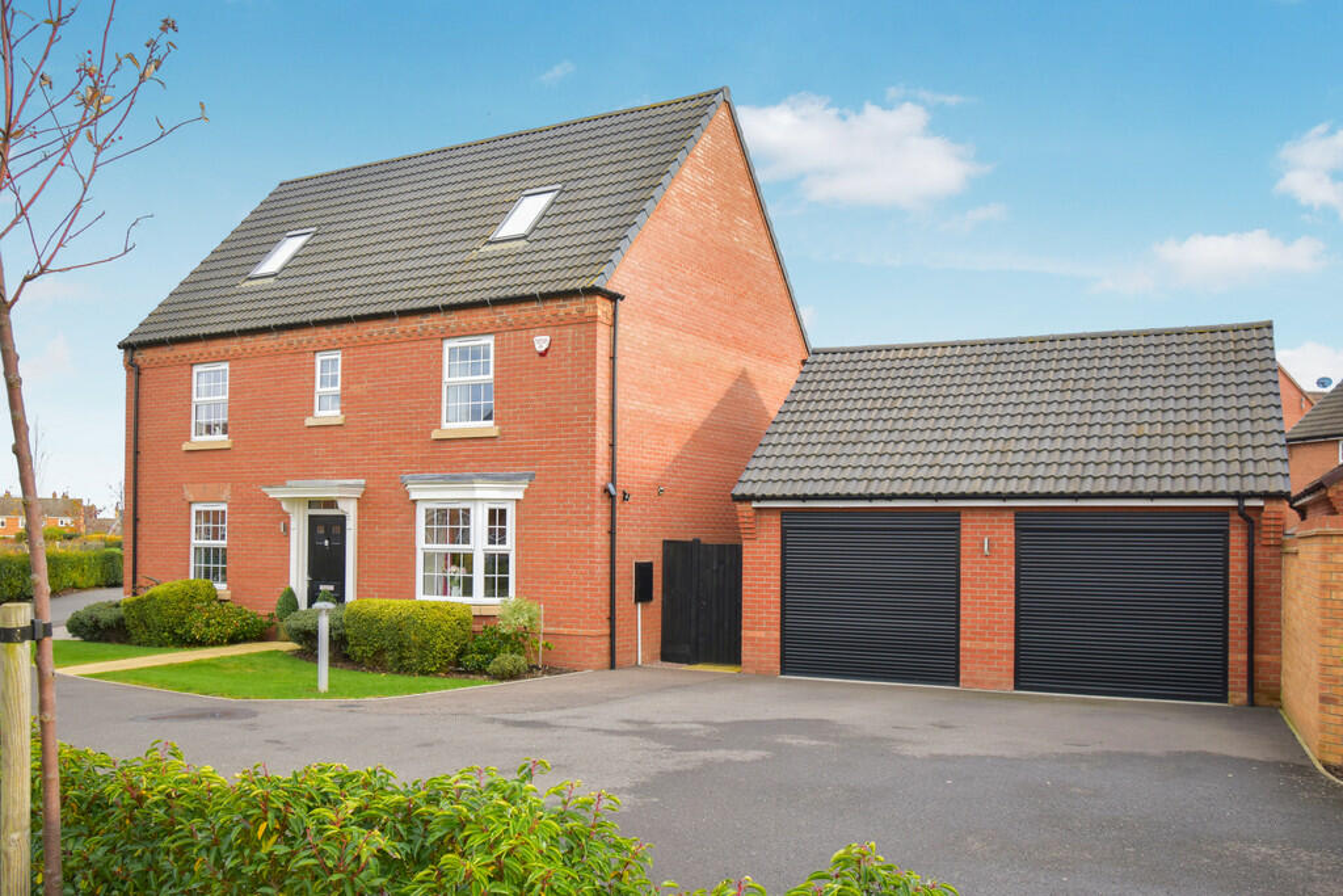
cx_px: 672
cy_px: 448
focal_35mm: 30
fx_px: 1119
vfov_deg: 43.6
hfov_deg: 61.9
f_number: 5.6
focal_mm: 20
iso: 320
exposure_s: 1/125
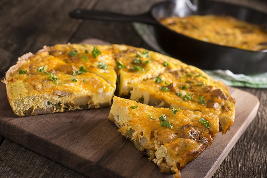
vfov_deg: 22.7
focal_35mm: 60
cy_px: 89
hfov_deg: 33.4
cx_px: 134
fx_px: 445
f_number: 8
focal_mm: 60
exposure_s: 1/160
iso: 250
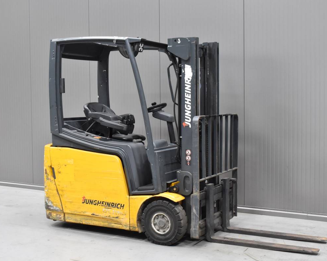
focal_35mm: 51
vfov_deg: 29.7
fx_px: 494
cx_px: 152
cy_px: 131
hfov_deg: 36.6
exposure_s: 1/25
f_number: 5.6
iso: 1600
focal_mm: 30
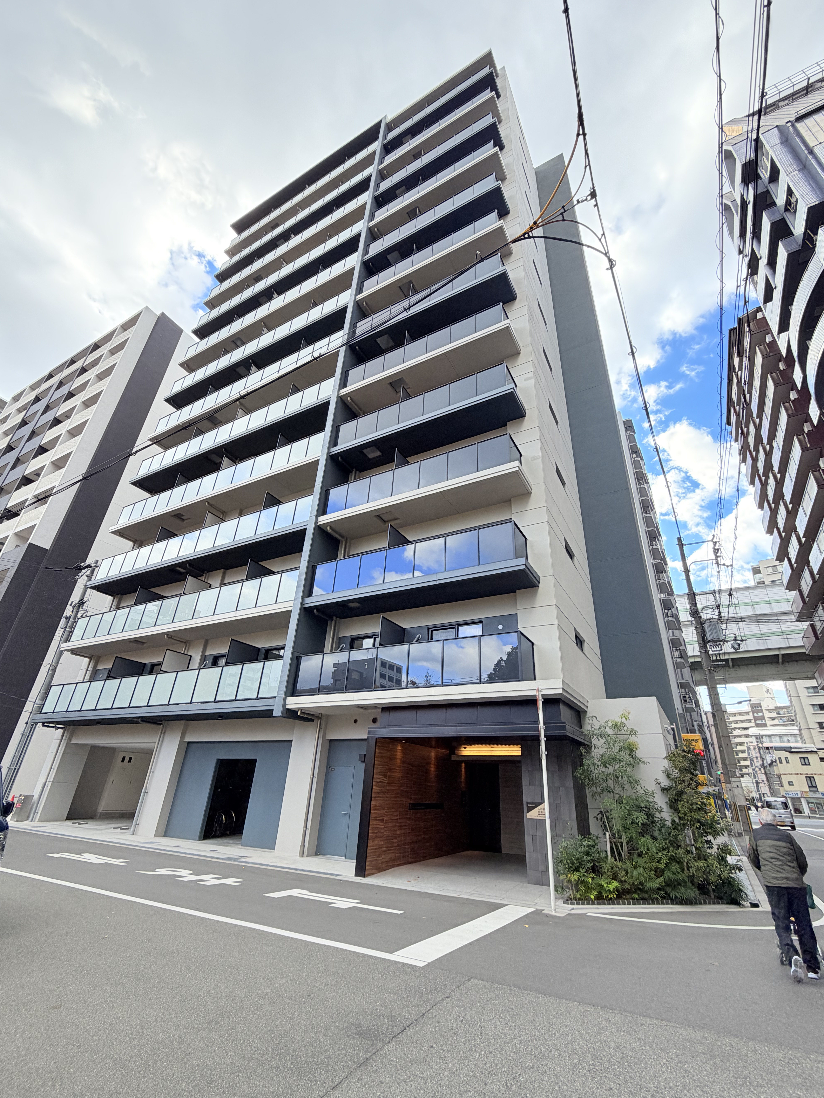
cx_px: 430
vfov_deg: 98.2
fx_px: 476
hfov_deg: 81.7
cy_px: 546
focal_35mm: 15
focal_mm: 2.22
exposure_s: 1/502
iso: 40
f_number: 2.2
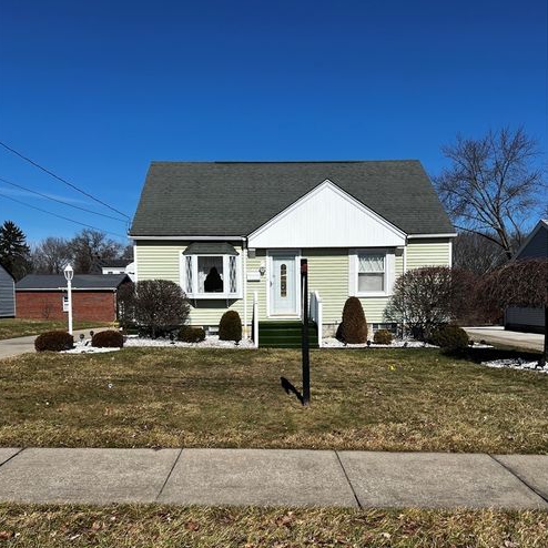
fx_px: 555
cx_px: 272
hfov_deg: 52.5
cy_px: 332
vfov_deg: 52.1
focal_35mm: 31
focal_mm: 5.7
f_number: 1.5
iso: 50
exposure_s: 1/6993
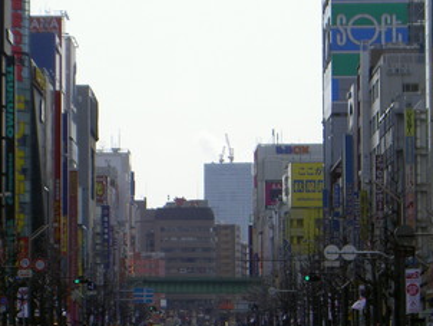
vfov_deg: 9.8
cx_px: 166
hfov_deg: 13.0
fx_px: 1903
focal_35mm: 152
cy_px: 184
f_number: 4.9
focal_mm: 16.8
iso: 50
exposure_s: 1/400
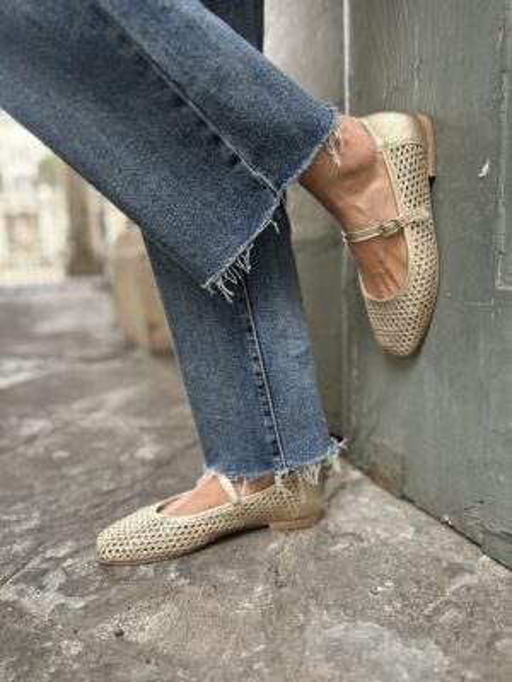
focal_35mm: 24
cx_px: 256
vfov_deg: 71.6
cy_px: 341
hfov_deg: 56.8
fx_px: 473
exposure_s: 1/121
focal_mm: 6.86
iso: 80
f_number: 1.78
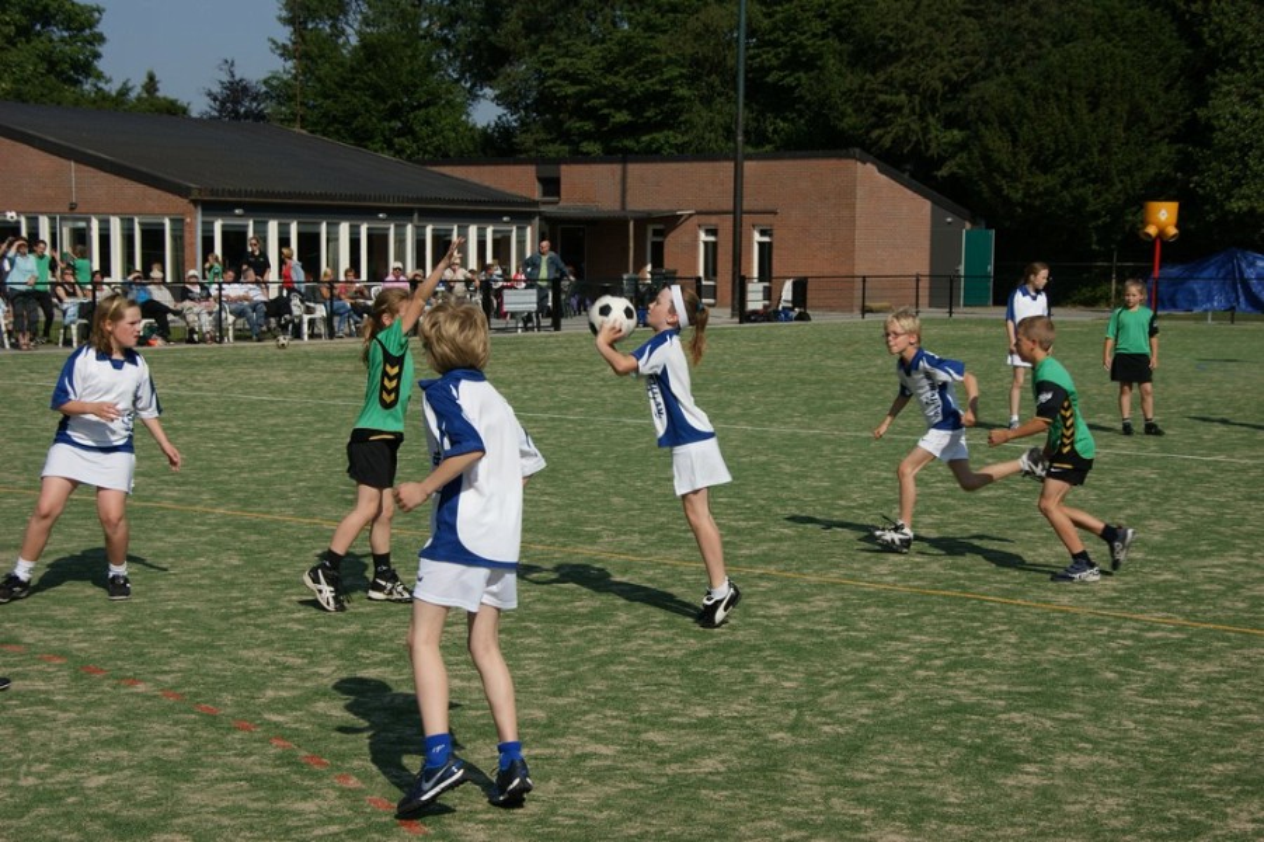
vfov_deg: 22.6
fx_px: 2106
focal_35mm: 60
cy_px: 421
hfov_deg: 33.4
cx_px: 632
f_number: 9
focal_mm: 40
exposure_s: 1/500
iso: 100
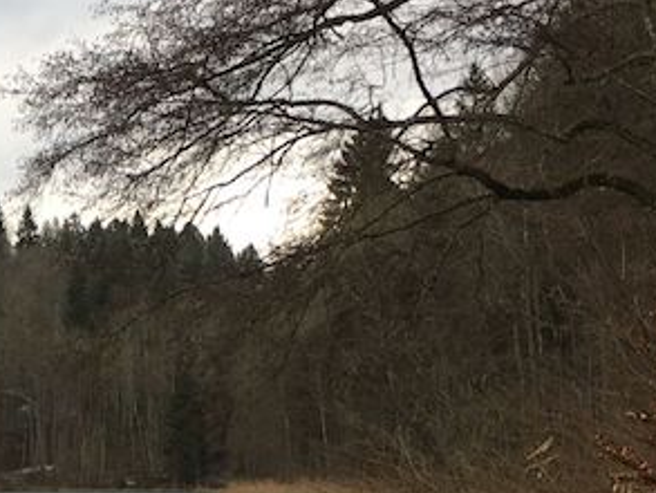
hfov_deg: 19.1
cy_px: 497
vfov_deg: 14.7
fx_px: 1877
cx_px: -58
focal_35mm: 99
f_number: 2.2
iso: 25
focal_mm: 4.15
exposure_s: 1/469
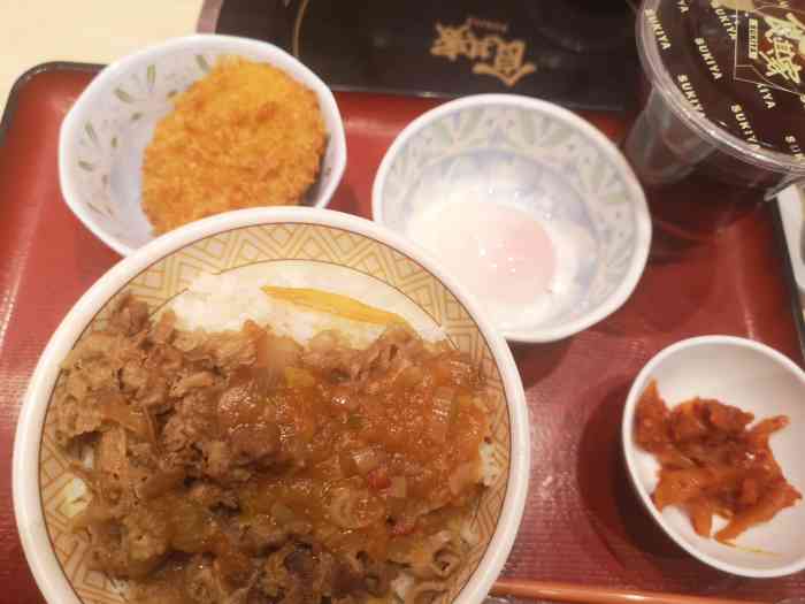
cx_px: 402
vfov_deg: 51.4
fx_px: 628
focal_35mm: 27
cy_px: 302
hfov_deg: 65.3
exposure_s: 1/50
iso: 125
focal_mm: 5.58
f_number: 1.8
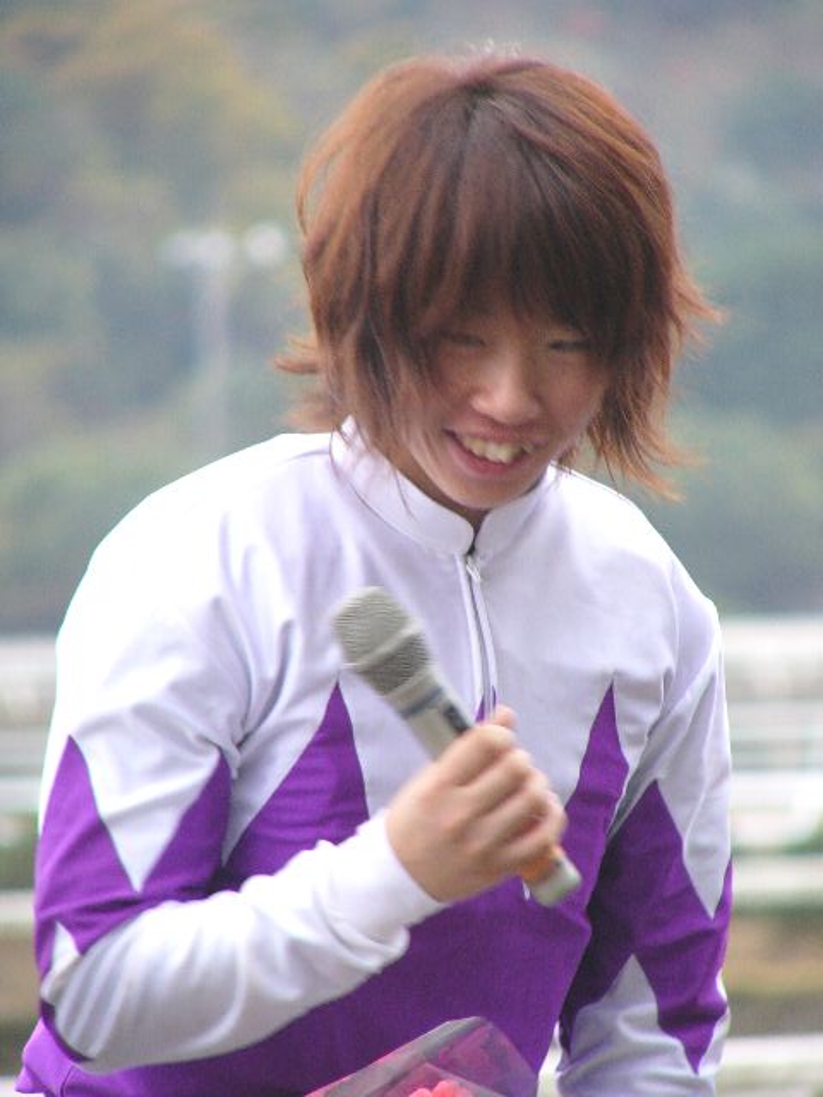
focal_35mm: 432
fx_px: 13694
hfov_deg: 3.4
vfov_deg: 4.6
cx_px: 412
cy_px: 548
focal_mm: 72
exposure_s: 1/100
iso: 100
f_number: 4
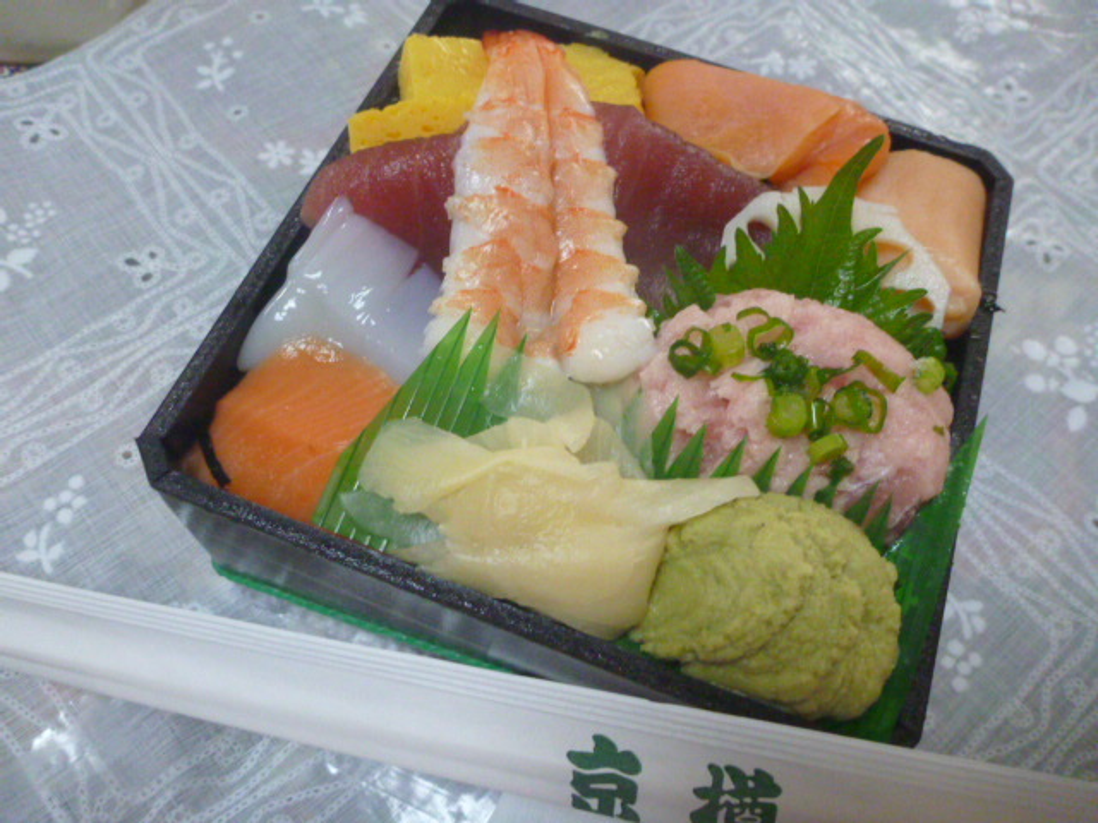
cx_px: 549
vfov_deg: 49.7
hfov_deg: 63.4
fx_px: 888
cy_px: 412
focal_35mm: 28
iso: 800
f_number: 3.3
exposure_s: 1/30
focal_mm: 4.9
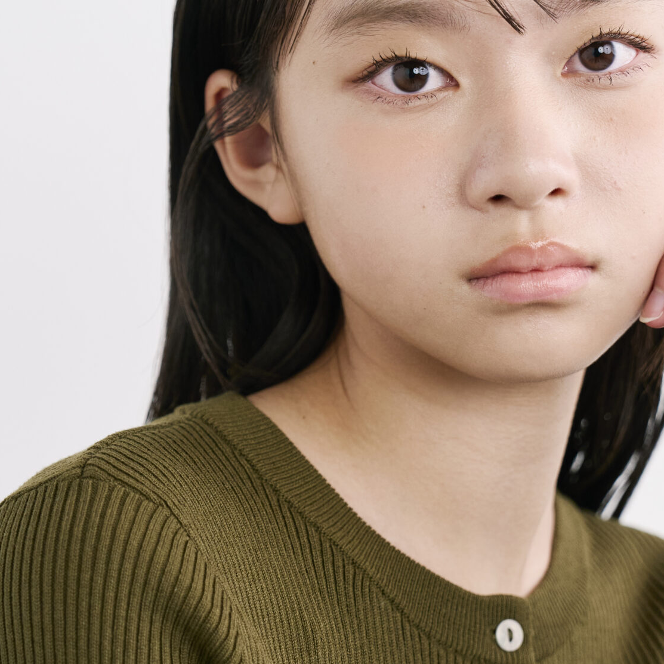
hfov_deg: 11.3
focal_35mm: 154
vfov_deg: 11.3
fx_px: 3342
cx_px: 476
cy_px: 439
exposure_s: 1/125
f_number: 4
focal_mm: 70
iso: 800
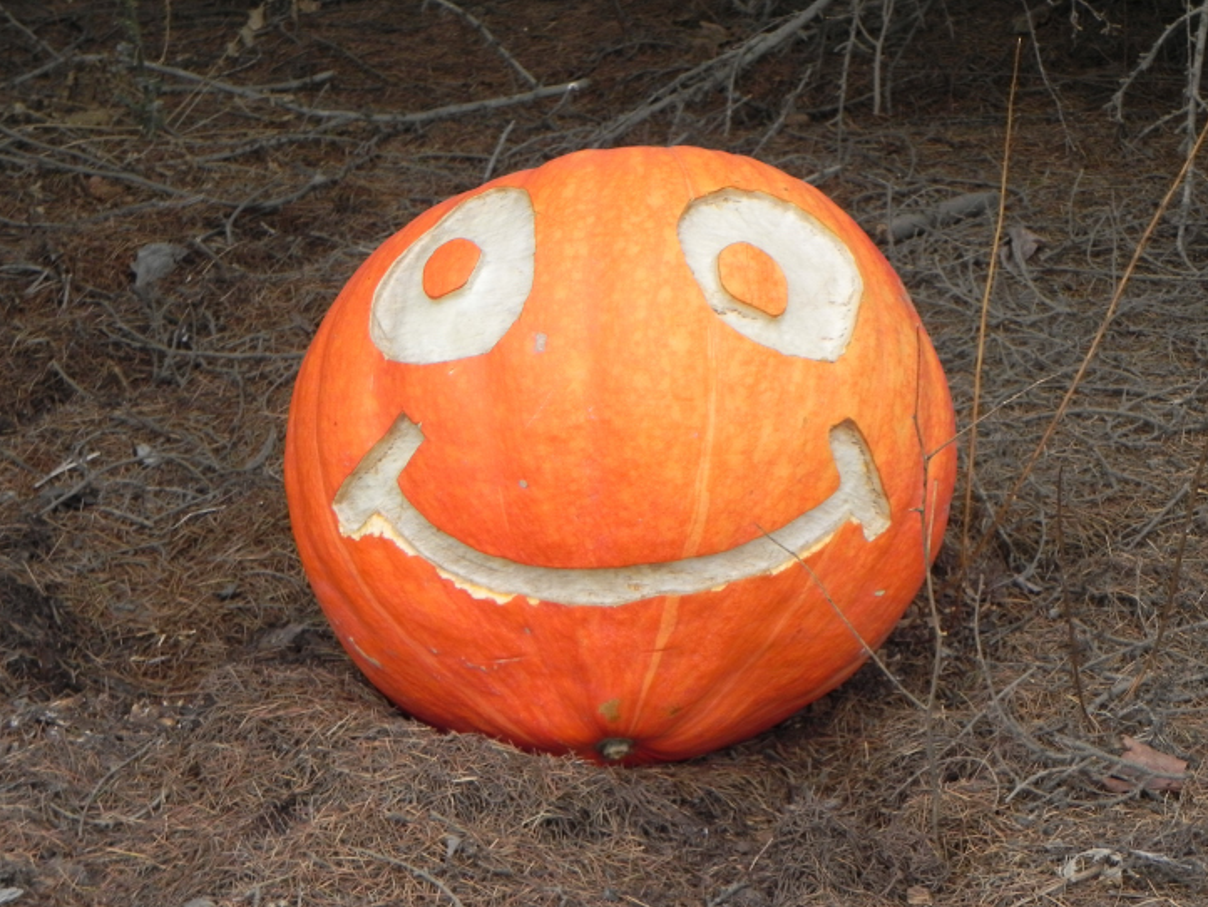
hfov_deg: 18.5
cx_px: 601
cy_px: 454
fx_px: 3700
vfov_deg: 14.0
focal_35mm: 106
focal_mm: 18.8
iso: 160
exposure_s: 1/226
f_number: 5
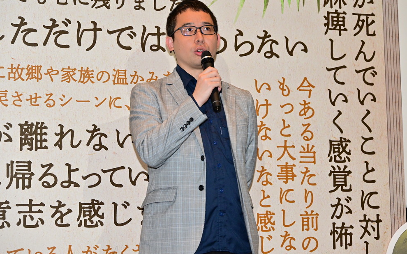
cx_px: 202
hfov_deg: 20.0
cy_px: 121
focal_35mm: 104
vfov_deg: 12.6
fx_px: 1154
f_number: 6.3
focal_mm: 101
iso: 3200
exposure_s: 1/200
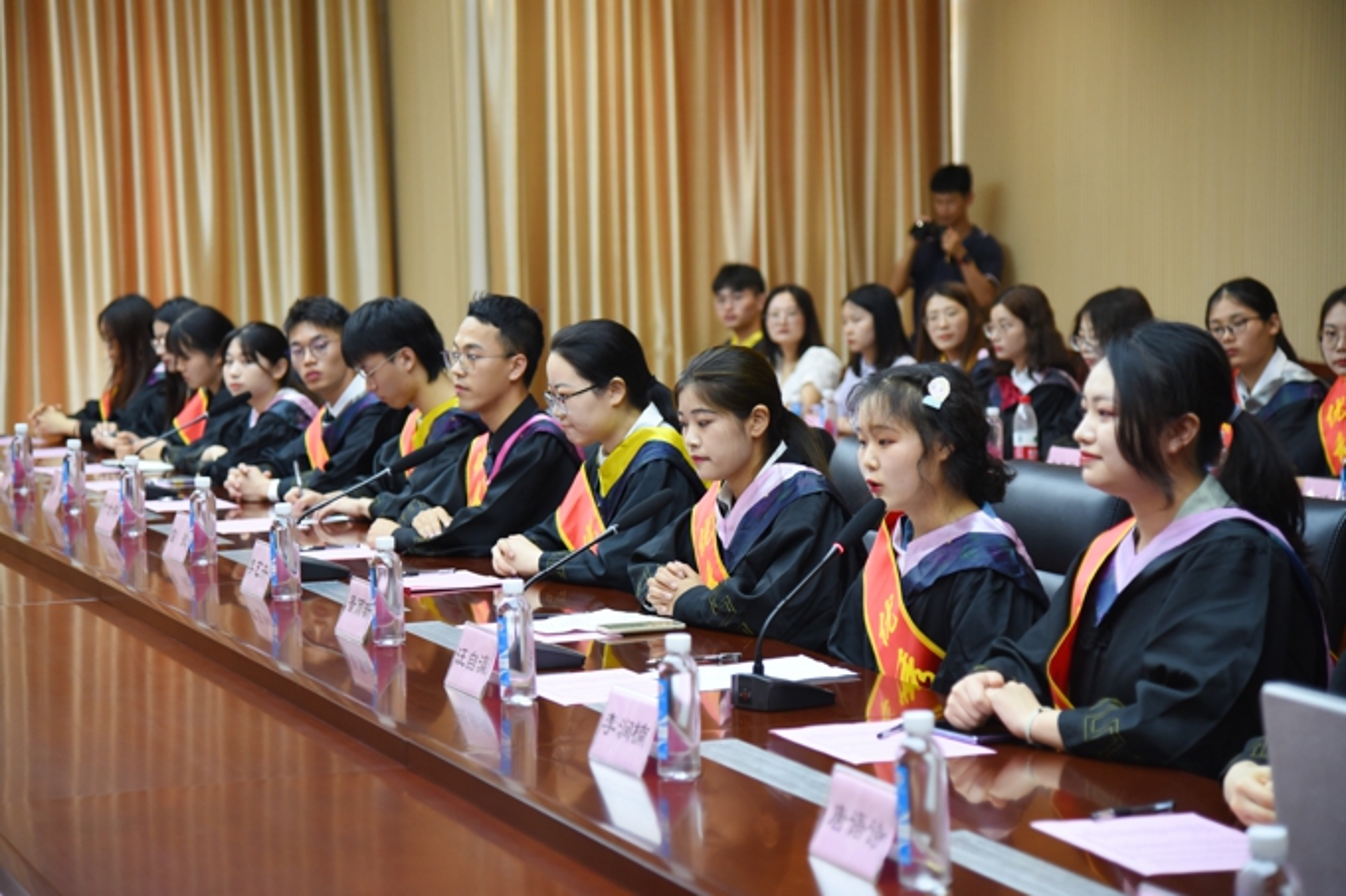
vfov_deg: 16.1
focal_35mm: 85
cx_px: 673
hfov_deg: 23.9
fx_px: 3177
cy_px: 448
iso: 1100
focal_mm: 85
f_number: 4
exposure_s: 1/100
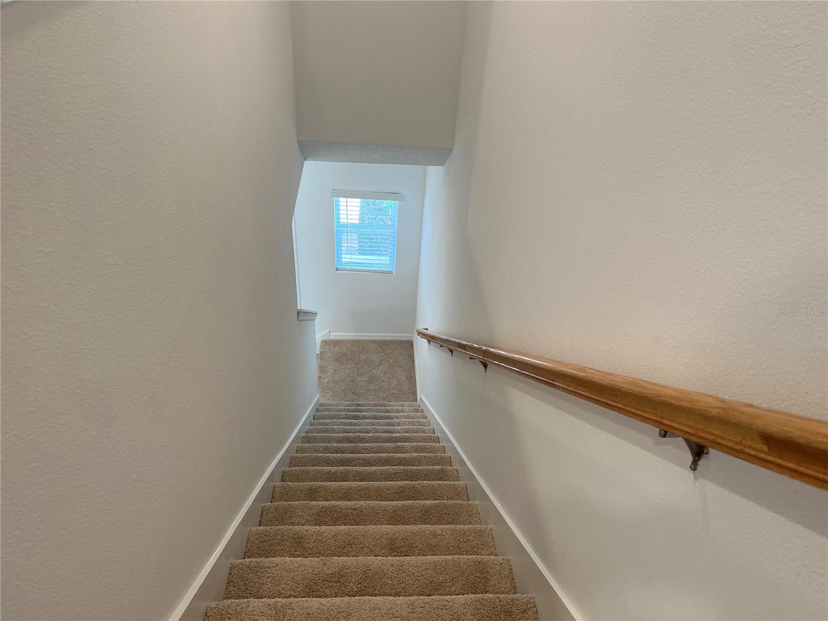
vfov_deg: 53.1
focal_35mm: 26
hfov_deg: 67.3
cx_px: 414
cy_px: 310
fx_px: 622
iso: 125
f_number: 1.5
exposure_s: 1/120
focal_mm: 5.7
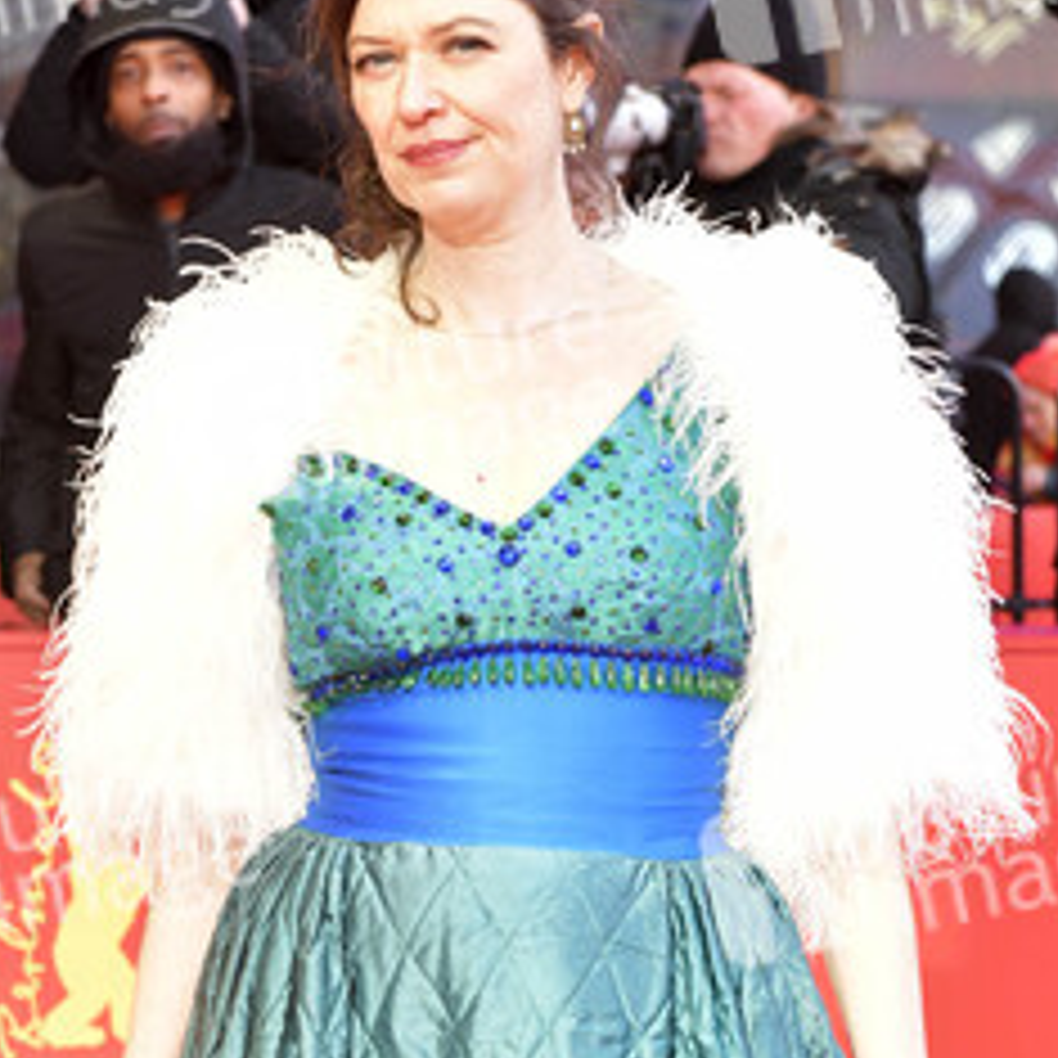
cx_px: 522
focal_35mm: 101
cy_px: 635
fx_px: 3492
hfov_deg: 17.2
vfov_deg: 17.2
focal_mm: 70
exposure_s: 1/200
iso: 1600
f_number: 6.3
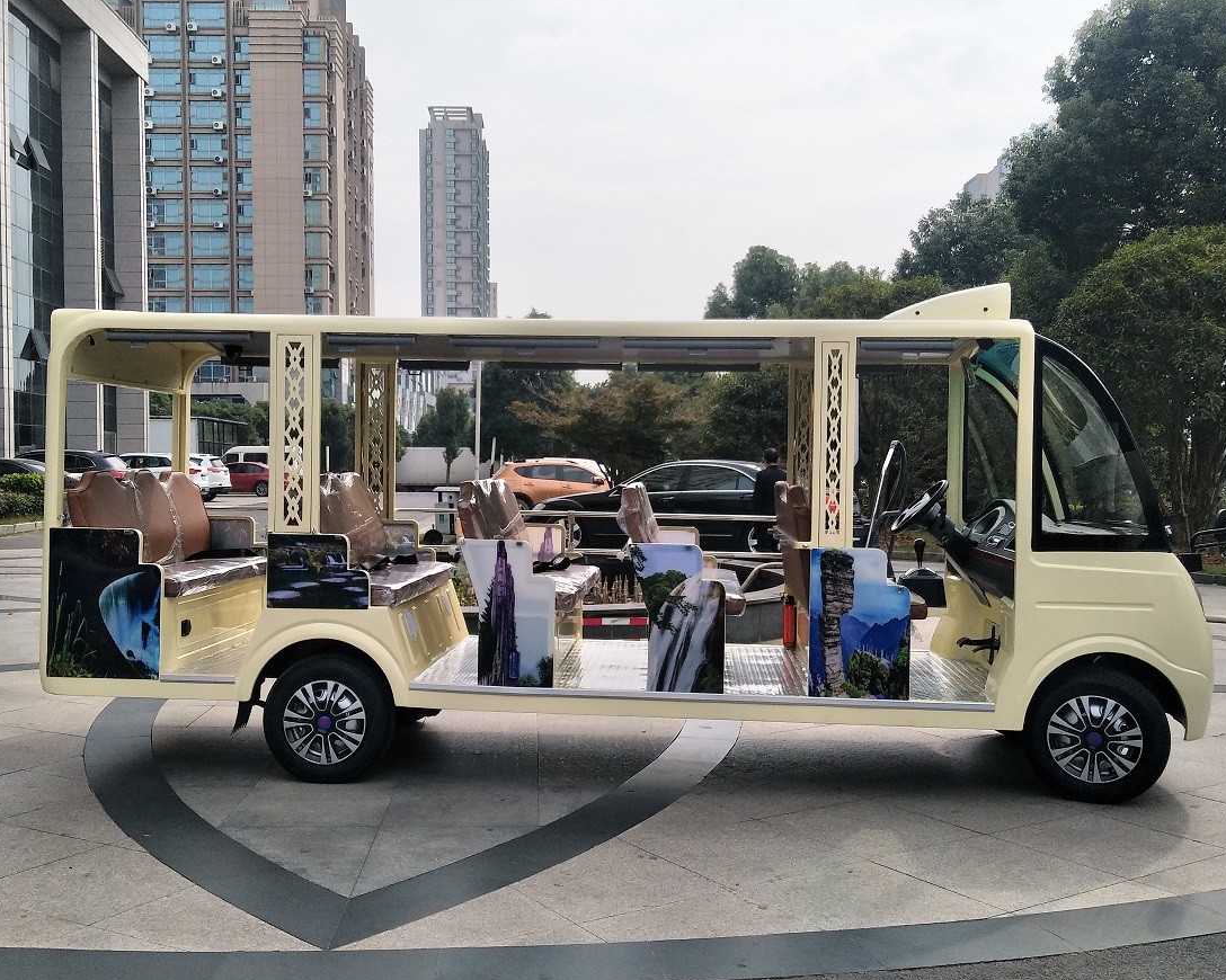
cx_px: 581
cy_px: 481
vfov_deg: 51.5
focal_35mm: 28
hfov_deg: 62.2
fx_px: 1016
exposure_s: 1/1775
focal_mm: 3.88
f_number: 2
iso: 125
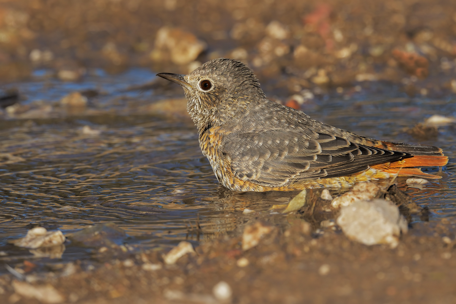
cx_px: 228
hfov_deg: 4.1
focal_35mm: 500
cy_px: 152
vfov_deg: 2.7
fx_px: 6333
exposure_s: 1/2000
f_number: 9
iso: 720
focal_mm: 500
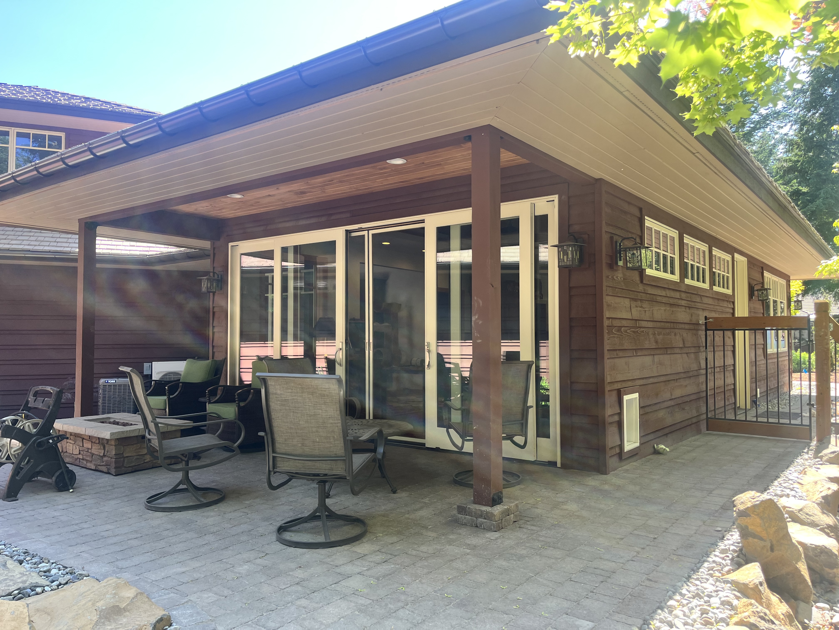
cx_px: 420
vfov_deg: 53.1
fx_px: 630
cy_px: 315
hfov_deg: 67.3
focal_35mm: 26
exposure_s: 1/238
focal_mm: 5.1
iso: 50
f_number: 1.6
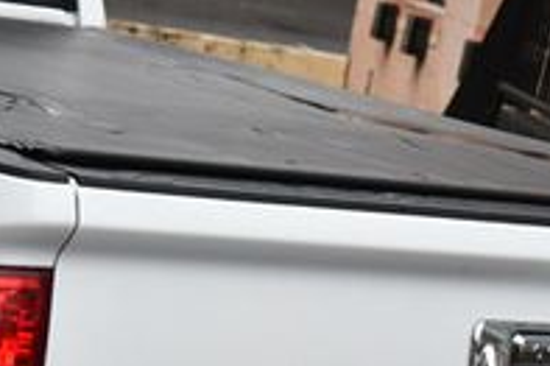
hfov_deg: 8.8
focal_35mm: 234
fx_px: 3572
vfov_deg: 5.9
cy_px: 123
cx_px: 128
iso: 800
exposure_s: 1/250
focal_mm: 48
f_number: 5.3
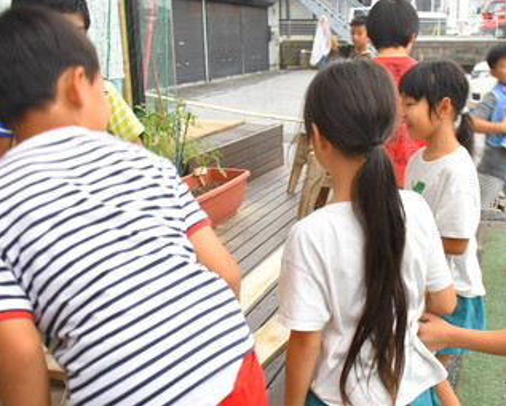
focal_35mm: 40
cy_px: 187
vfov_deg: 37.3
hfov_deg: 45.2
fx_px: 599
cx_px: 332
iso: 1000
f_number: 4.5
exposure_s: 1/80
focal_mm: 18
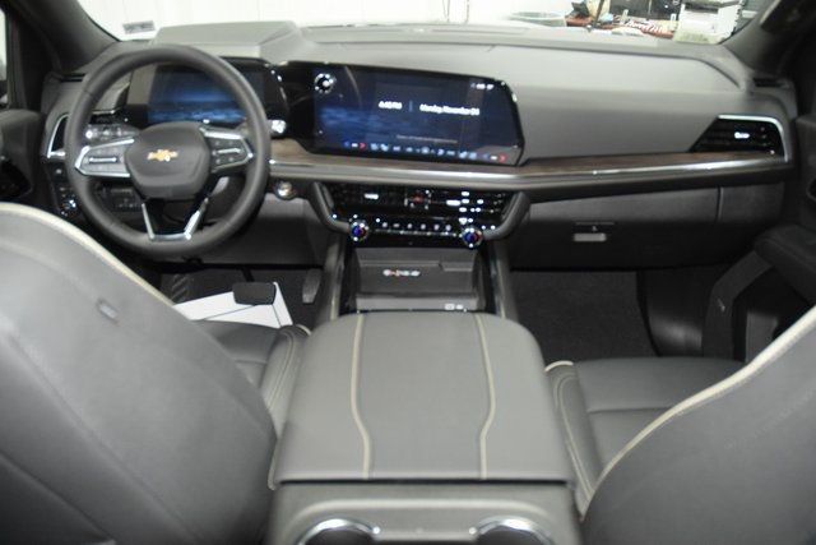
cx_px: 408
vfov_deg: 48.0
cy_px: 272
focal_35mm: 27
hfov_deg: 67.4
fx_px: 612
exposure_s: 1/50
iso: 3200
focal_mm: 18
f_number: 3.5
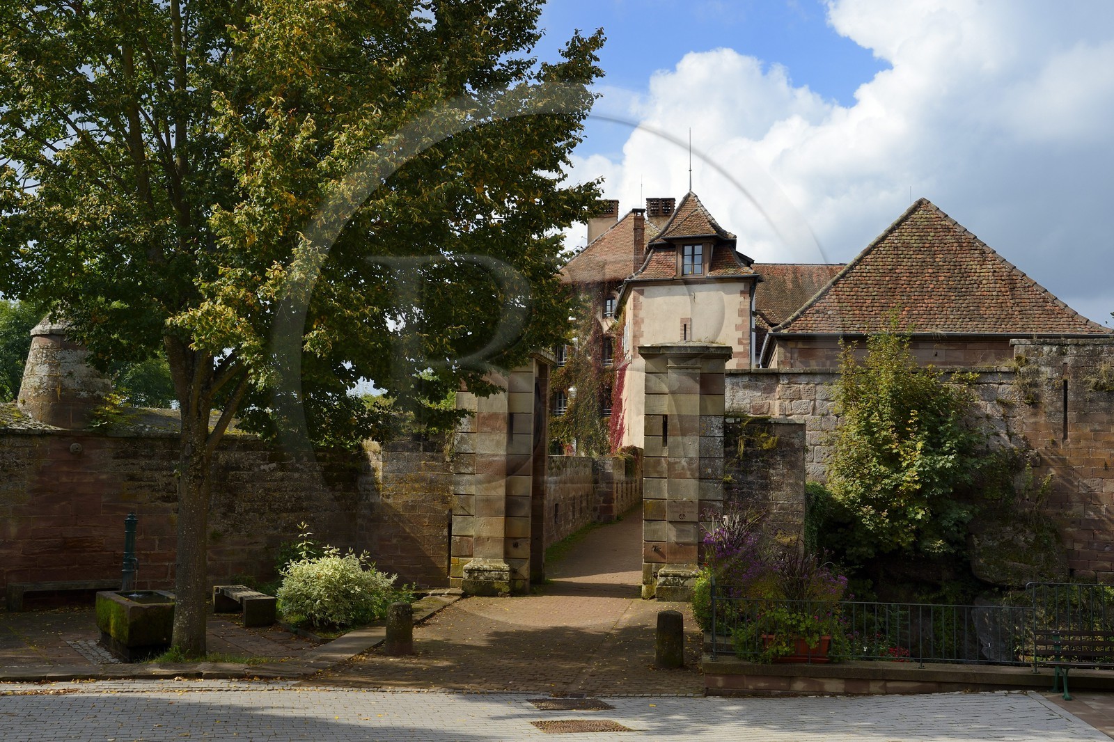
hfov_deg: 50.7
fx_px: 1176
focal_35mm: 38
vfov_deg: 35.0
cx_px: 557
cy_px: 371
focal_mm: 38
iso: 200
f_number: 13
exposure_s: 1/200
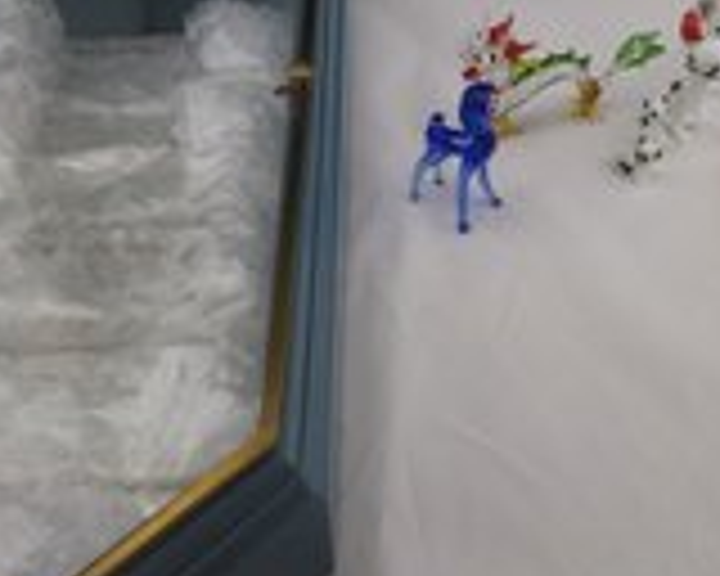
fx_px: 1023
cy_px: 272
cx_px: 434
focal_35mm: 48
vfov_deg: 31.4
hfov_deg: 38.6
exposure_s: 1/276
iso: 12
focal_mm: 6.4
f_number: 1.8
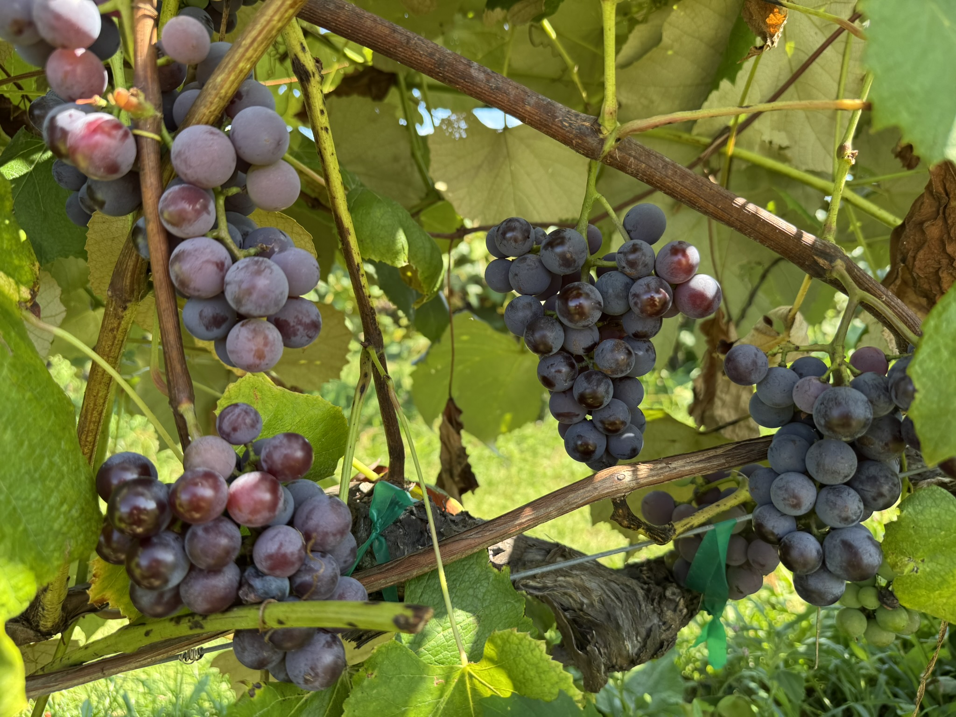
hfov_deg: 71.6
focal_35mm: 24
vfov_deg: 56.8
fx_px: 663
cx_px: 478
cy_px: 358
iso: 80
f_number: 1.78
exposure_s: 1/372
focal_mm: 6.76
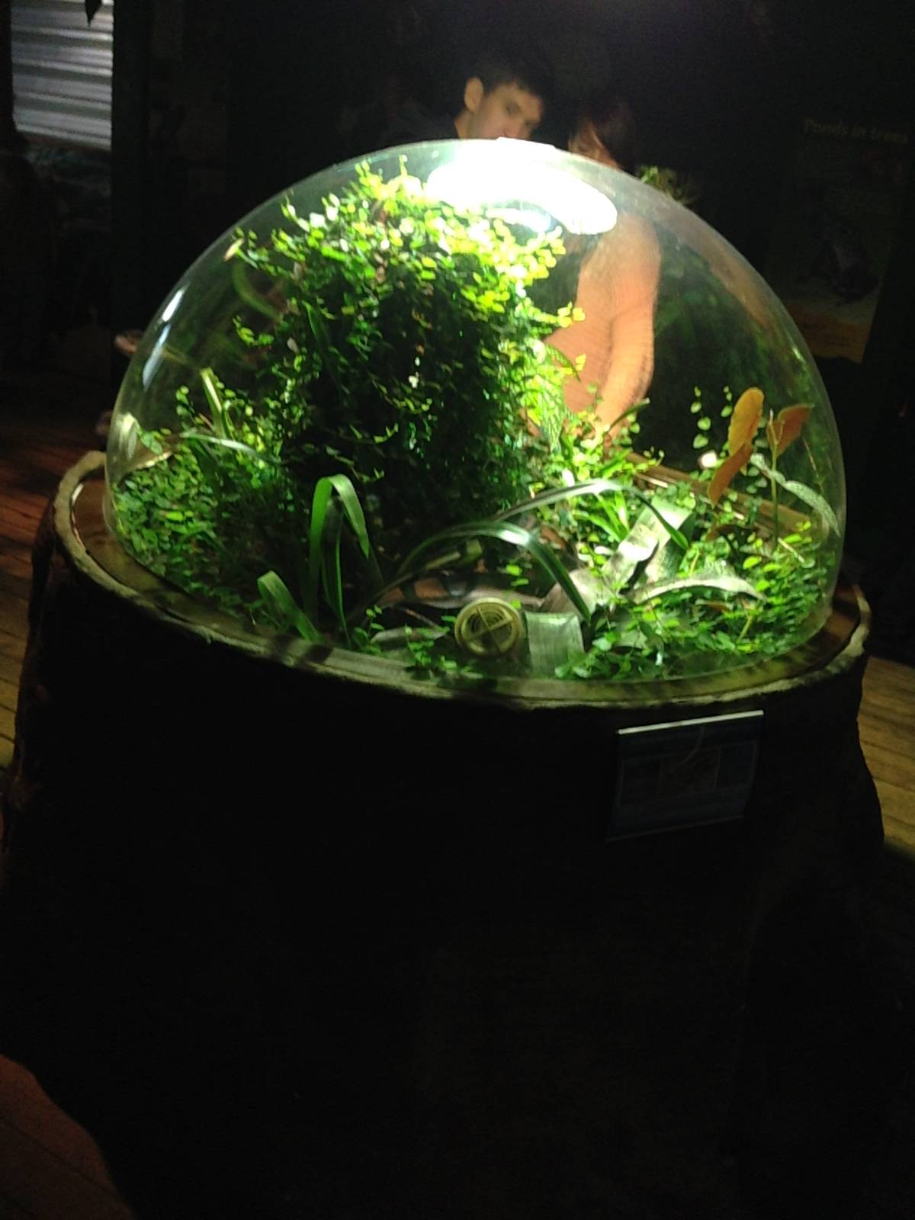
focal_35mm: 66
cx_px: 458
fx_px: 2326
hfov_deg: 22.3
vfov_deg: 29.4
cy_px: 610
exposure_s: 1/33
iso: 200
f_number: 2.4
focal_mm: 4.12
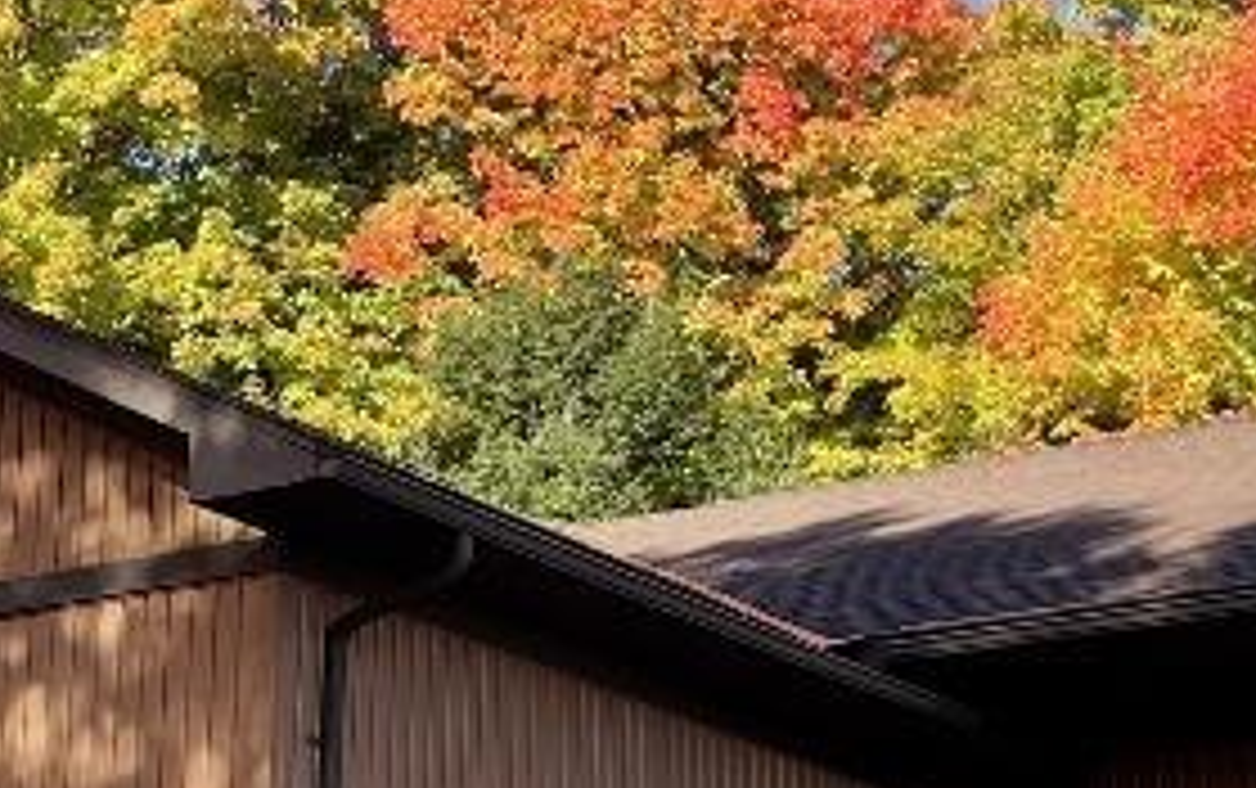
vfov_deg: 13.0
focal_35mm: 101
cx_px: 540
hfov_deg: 20.6
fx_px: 3461
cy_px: 522
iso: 32
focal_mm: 4.2
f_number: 1.6
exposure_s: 1/1024
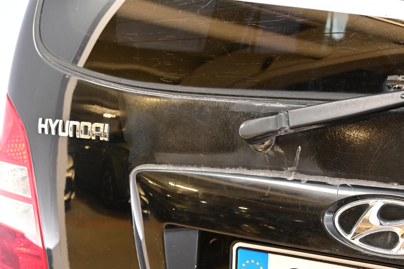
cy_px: 134
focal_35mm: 47
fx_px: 530
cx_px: 202
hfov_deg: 41.7
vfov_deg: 28.5
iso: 2000
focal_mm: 31.5
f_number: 5
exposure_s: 1/25
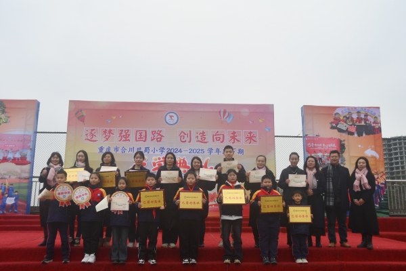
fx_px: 372
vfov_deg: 40.0
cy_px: 136
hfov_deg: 57.2
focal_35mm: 33
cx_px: 203
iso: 200
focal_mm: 22
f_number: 5.6
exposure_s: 1/250
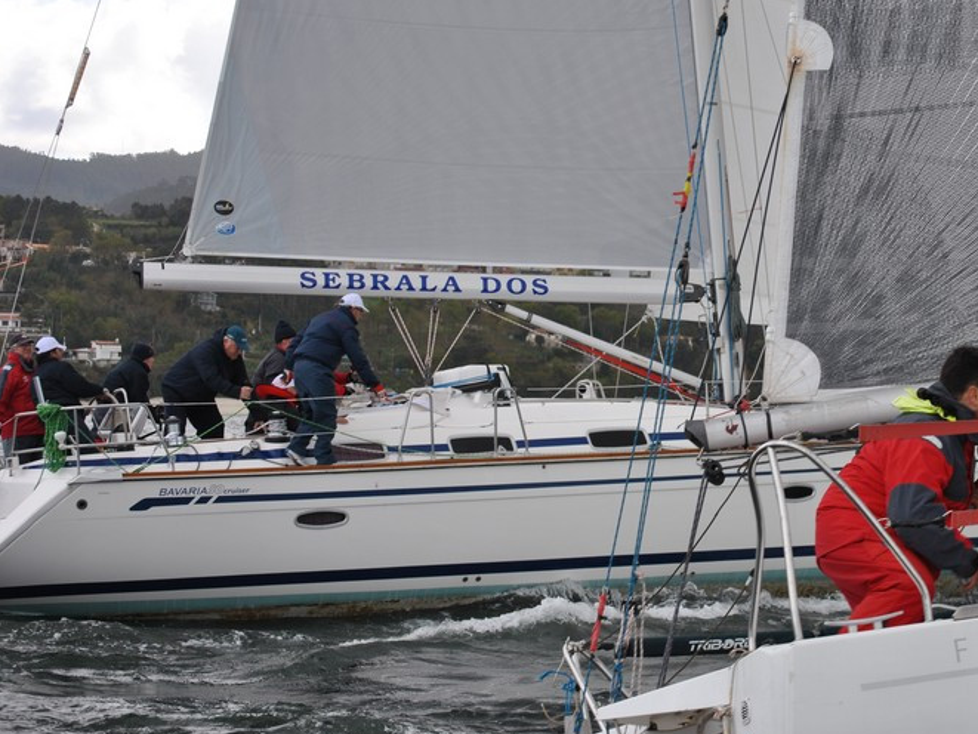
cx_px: 661
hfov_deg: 18.2
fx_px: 3042
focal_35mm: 108
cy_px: 323
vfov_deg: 13.8
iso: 100
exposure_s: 1/200
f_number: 7.1
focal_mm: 55
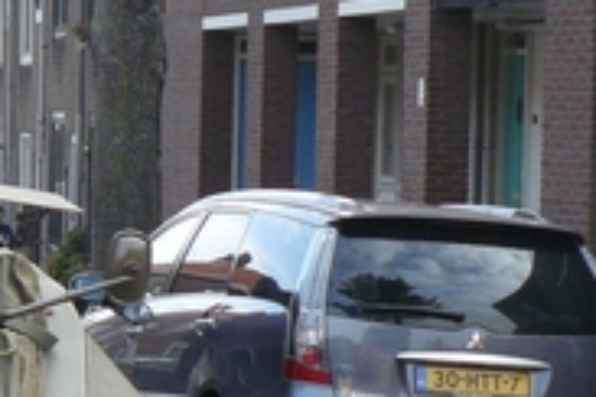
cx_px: -362
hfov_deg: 8.1
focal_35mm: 249
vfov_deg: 5.5
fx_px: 4122
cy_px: 221
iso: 200
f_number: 3.2
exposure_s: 1/320
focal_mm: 12.2
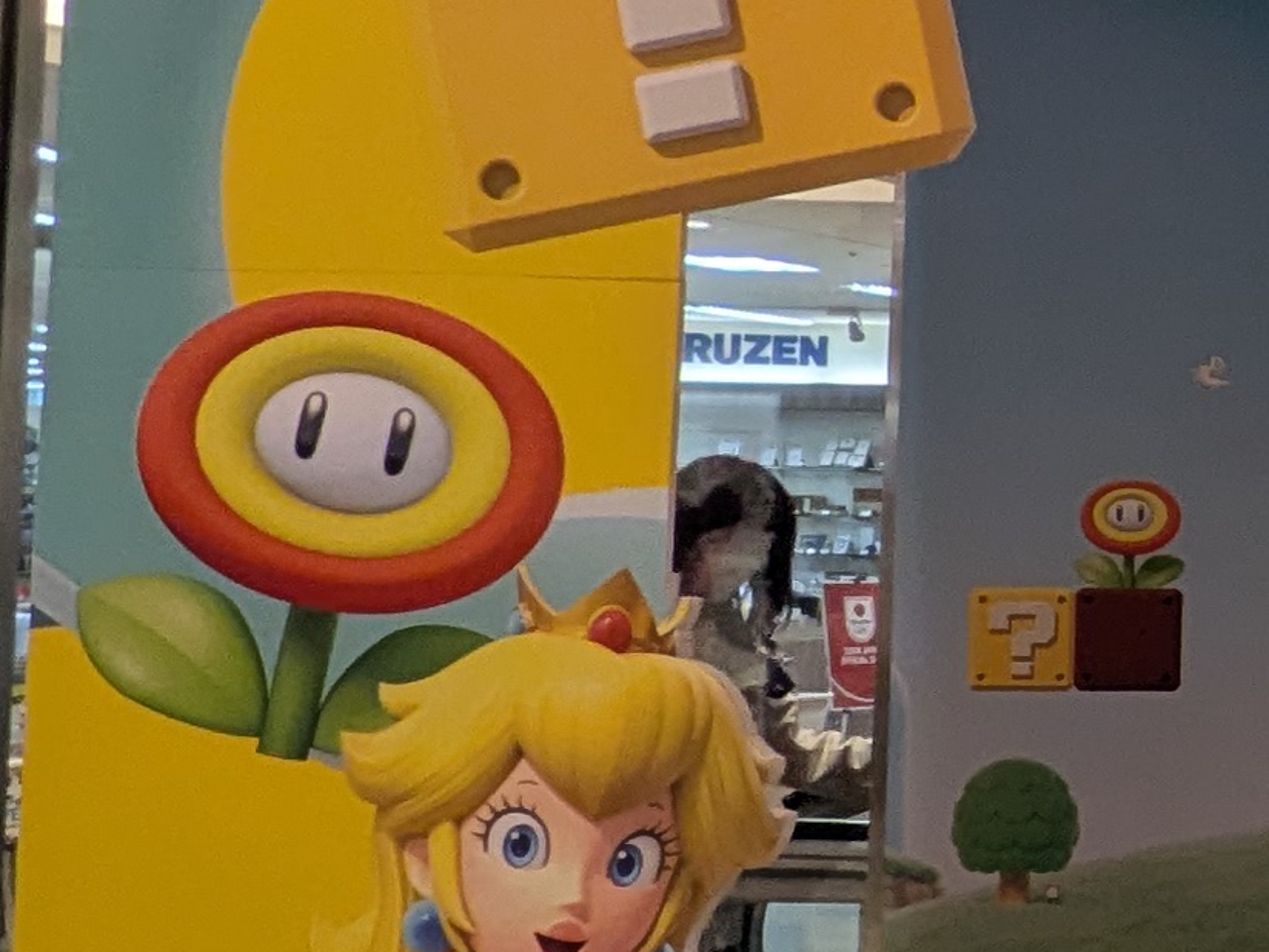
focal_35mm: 68
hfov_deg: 18.1
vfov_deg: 21.6
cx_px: 2601
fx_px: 2493
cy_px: 499
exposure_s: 1/120
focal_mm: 1.83
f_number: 2.2
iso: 90
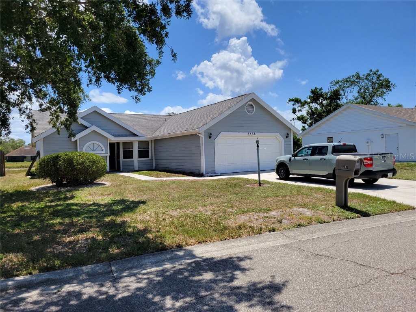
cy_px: 156
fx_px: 312
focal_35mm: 26
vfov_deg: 53.1
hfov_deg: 67.3
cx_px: 208
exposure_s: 1/2600
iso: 40
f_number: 1.8
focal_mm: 5.4
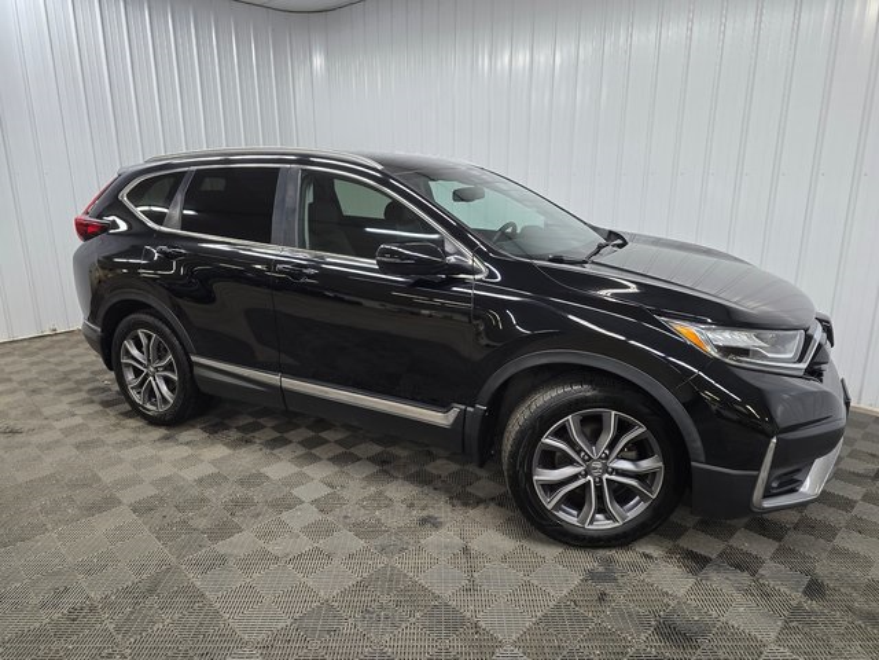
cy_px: 330
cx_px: 440
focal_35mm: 23
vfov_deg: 58.9
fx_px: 584
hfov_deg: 73.9
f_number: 1.7
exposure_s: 1/120
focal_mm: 6.3
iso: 320
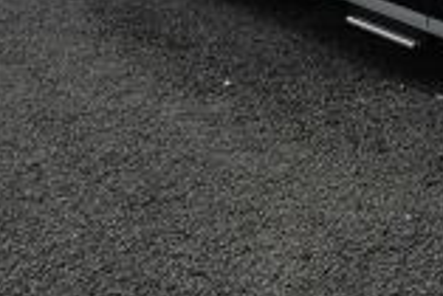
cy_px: -101
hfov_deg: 28.2
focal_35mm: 61
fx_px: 751
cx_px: 547
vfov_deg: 20.2
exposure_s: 1/6400
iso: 125
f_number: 2
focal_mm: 7.6
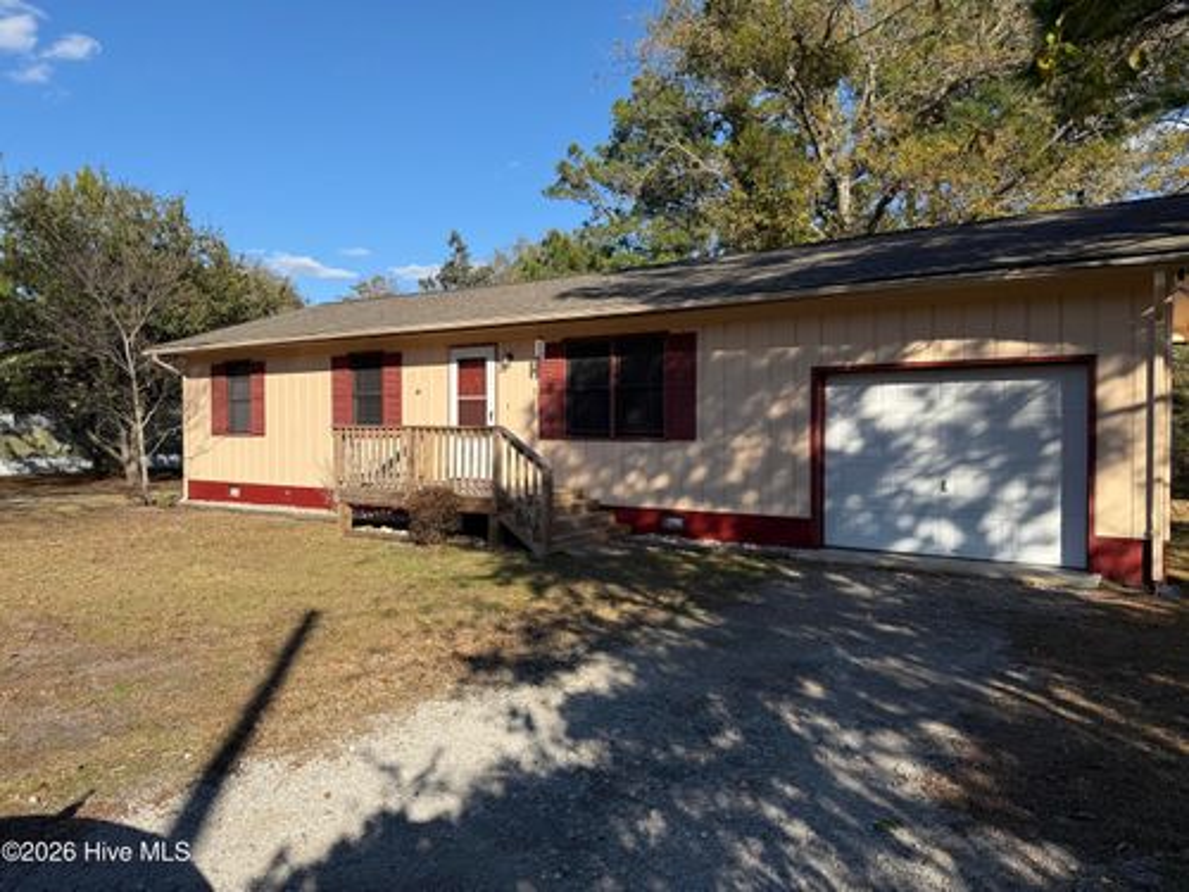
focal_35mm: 24
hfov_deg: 71.6
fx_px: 824
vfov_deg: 56.8
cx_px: 594
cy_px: 446
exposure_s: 1/3584
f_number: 1.78
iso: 80
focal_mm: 6.76
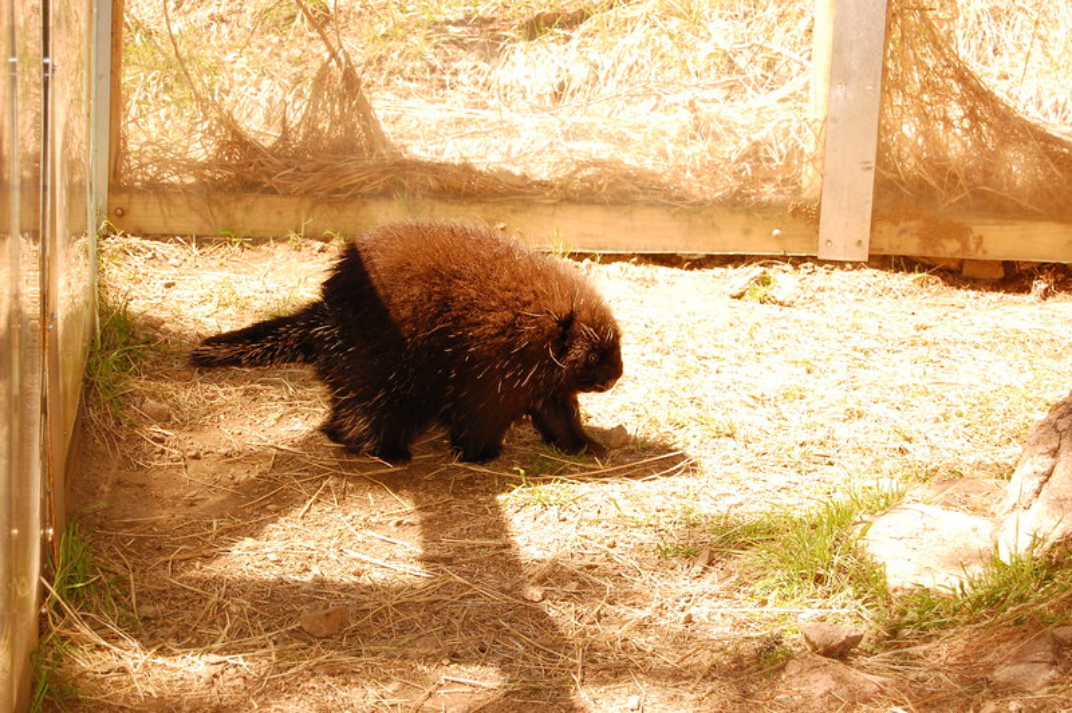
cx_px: 536
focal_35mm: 82
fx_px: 2455
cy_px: 356
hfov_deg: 24.6
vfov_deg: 16.5
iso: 400
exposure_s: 1/320
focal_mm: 55
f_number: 5.6
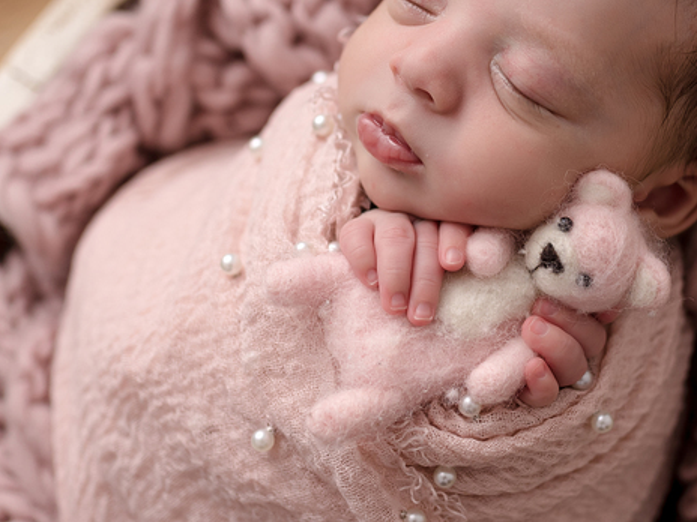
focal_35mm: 87
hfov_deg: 22.3
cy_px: 190
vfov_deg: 16.9
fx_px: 1752
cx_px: 533
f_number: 2.5
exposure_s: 1/125
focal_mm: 35
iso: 100
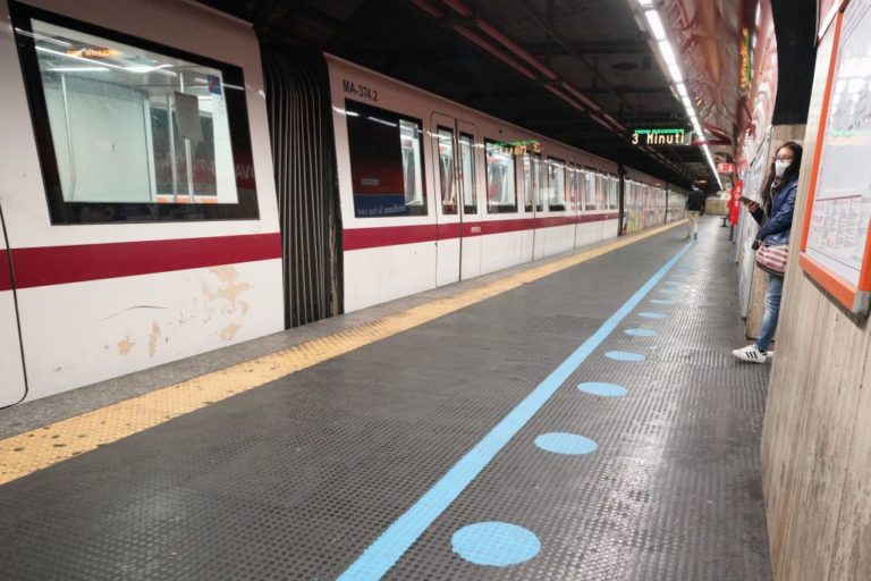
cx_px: 436
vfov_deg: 53.1
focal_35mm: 24
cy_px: 290
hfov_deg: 73.7
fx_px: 581
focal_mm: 24
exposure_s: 1/125
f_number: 5.6
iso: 12800
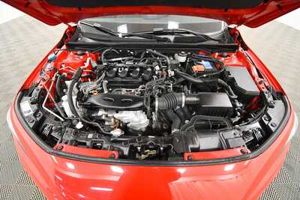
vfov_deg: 77.4
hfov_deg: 100.4
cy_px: 100
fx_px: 125
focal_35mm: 15
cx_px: 150
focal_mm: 10
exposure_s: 1/125
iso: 2500
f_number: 4.5
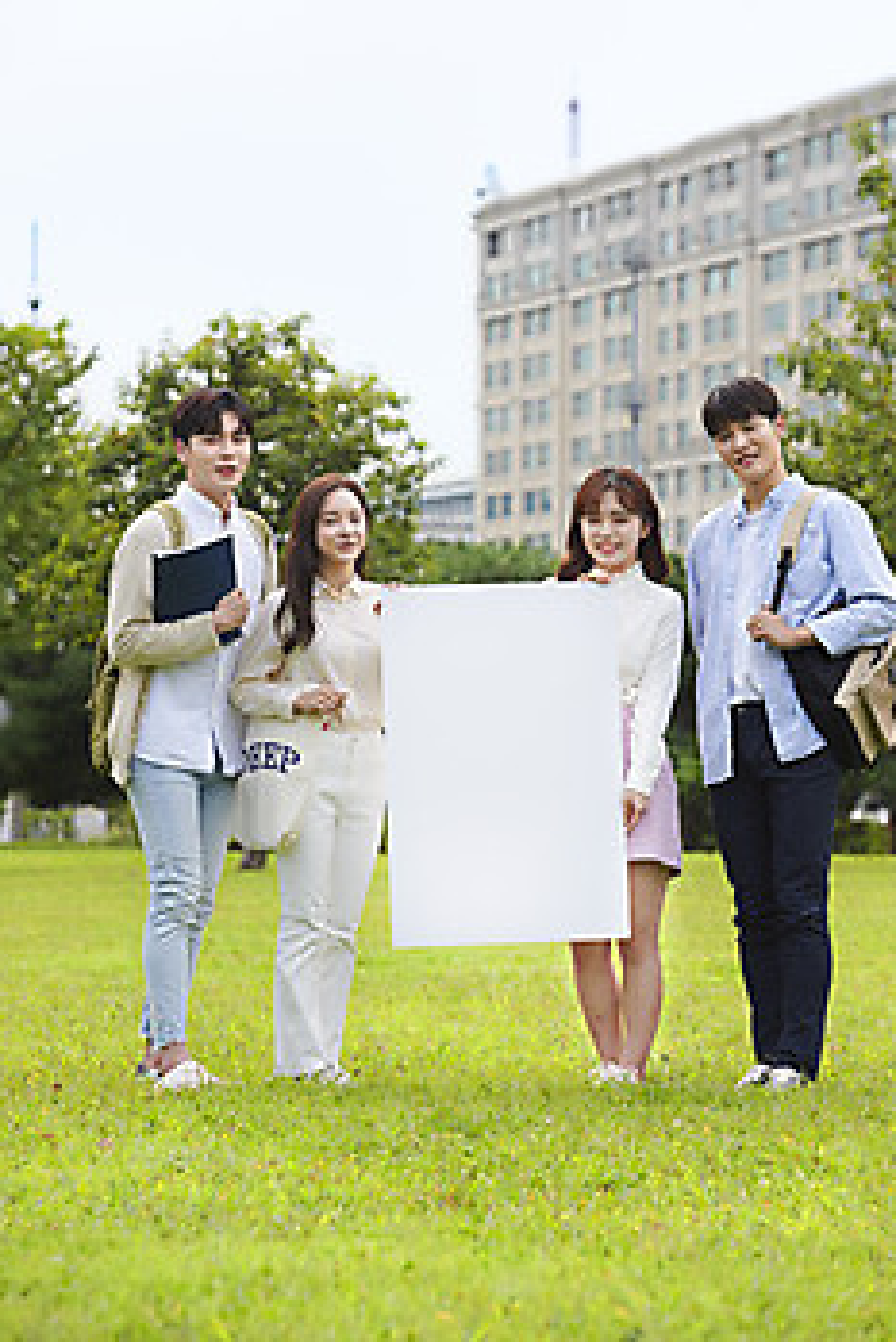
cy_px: 584
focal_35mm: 133
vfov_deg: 15.4
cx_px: 510
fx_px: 4960
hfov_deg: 10.3
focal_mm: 116
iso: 320
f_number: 4.5
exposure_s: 1/800
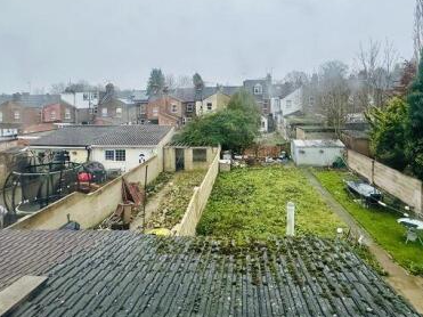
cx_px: 234
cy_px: 107
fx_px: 269
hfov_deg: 76.2
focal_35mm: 22
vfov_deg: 59.7
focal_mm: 2.22
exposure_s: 1/100
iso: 200
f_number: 2.2
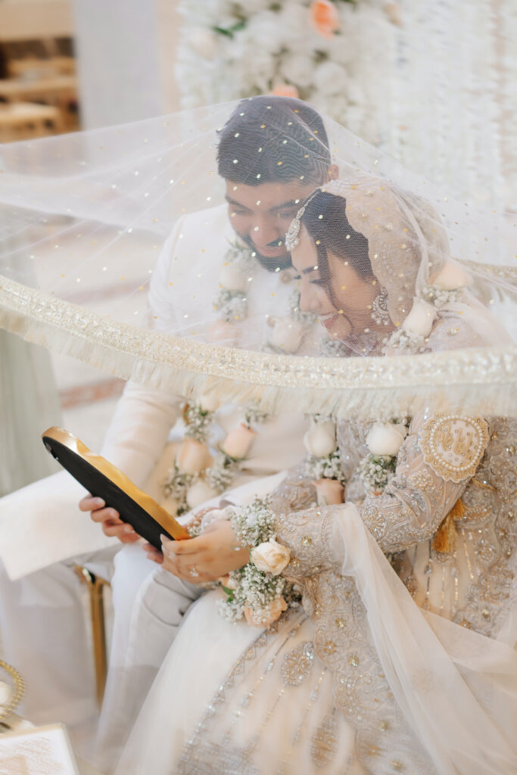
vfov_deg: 27.0
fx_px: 1615
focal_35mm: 75
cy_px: 388
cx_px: 258
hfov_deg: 18.2
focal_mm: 50
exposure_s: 1/200
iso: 800
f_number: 2
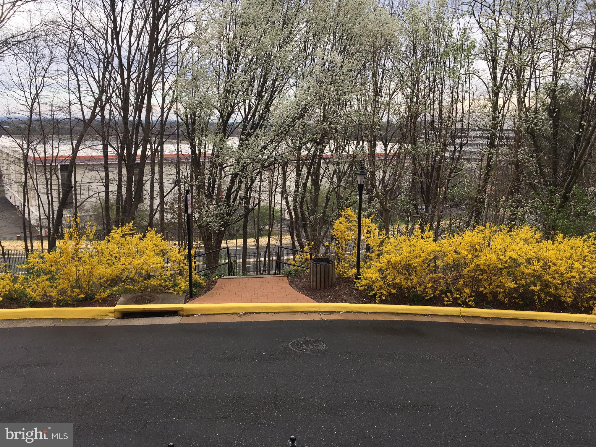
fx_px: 499
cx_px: 298
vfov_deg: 48.2
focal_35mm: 29
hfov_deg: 61.7
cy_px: 224
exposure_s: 1/437
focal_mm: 4.15
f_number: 2.2
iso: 25
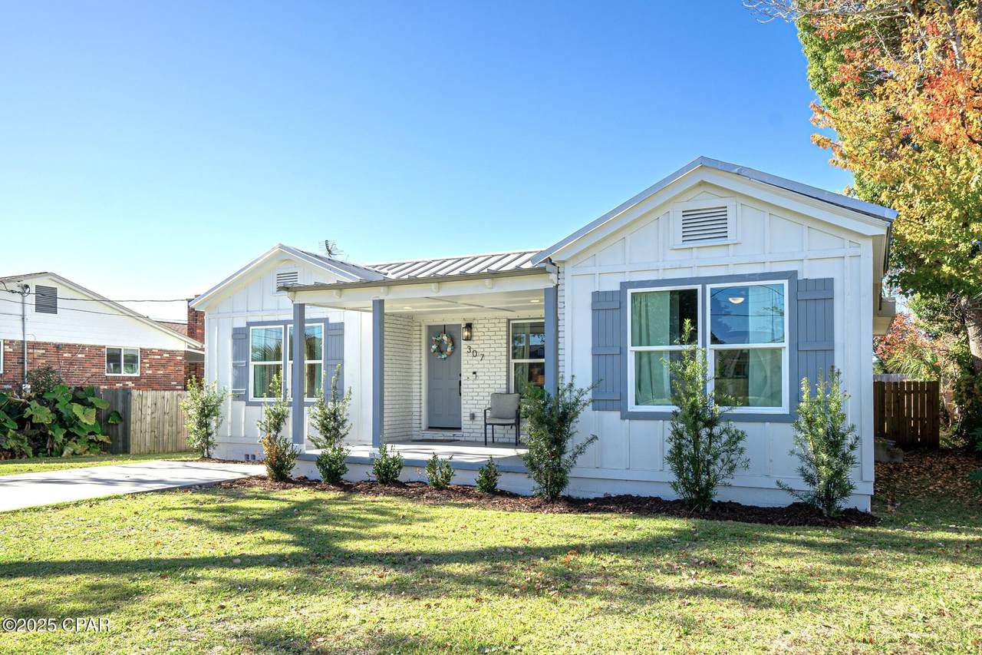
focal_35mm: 27
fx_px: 736
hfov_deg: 67.4
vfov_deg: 47.9
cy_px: 328
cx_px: 491
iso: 100
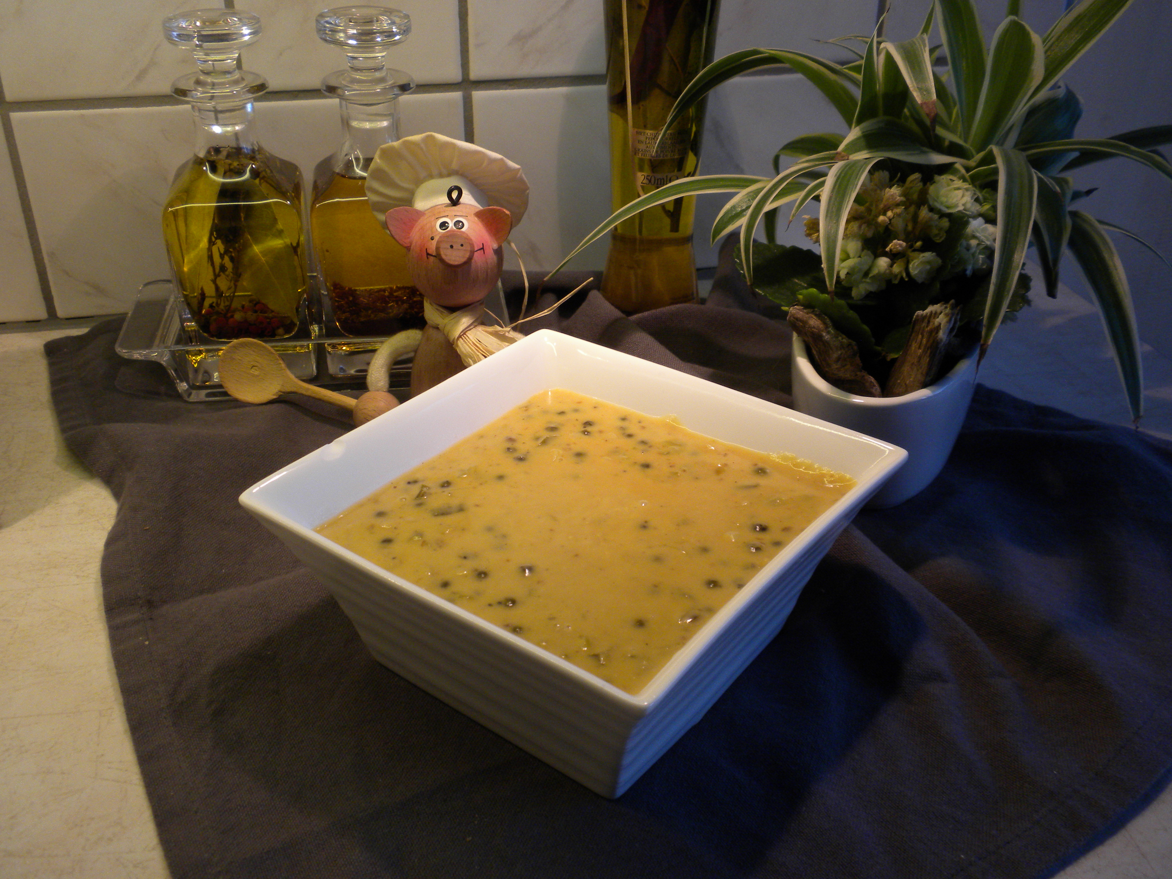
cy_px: 440
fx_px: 1253
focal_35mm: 37
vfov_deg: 38.7
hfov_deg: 50.1
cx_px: 586
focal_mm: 6.6
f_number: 3.5
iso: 144
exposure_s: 1/63.6
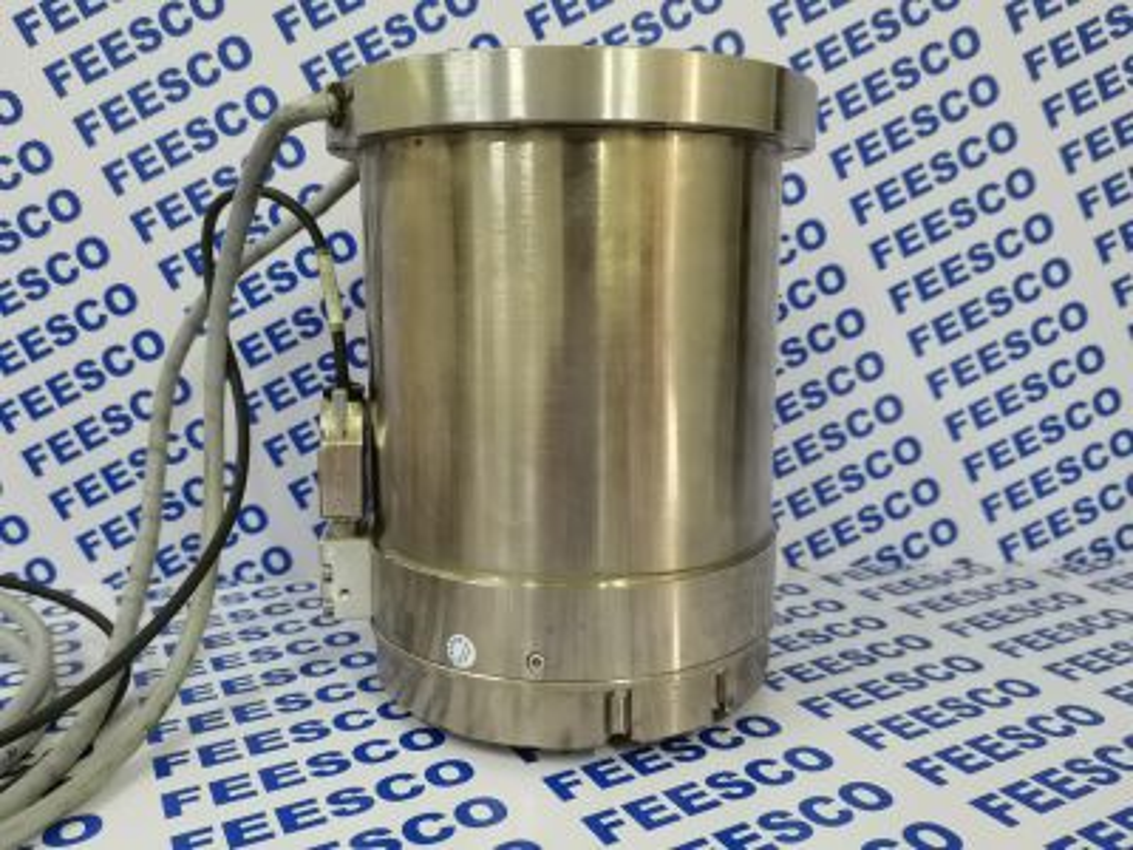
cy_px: 425
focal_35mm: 27
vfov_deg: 51.4
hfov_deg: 65.3
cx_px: 566
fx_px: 884
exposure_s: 1/33.3
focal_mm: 5.58
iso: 500
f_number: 1.8
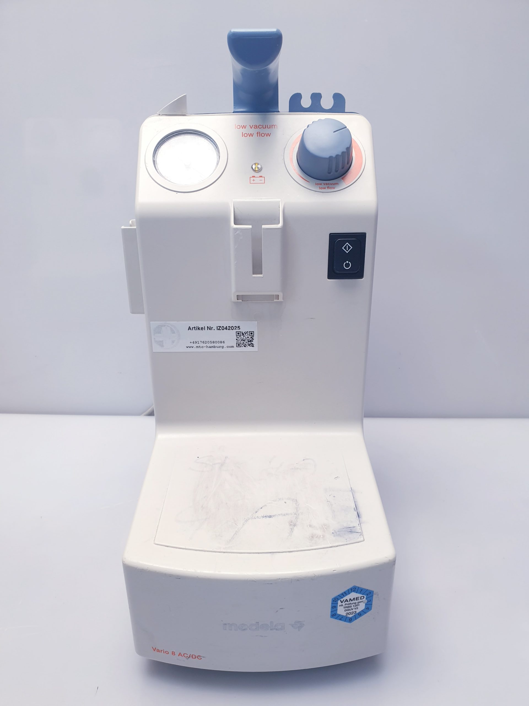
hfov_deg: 53.1
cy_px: 353
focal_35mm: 26
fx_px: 530
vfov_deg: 67.3
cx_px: 264
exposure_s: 1/50
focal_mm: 4.3
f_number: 2.4
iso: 50
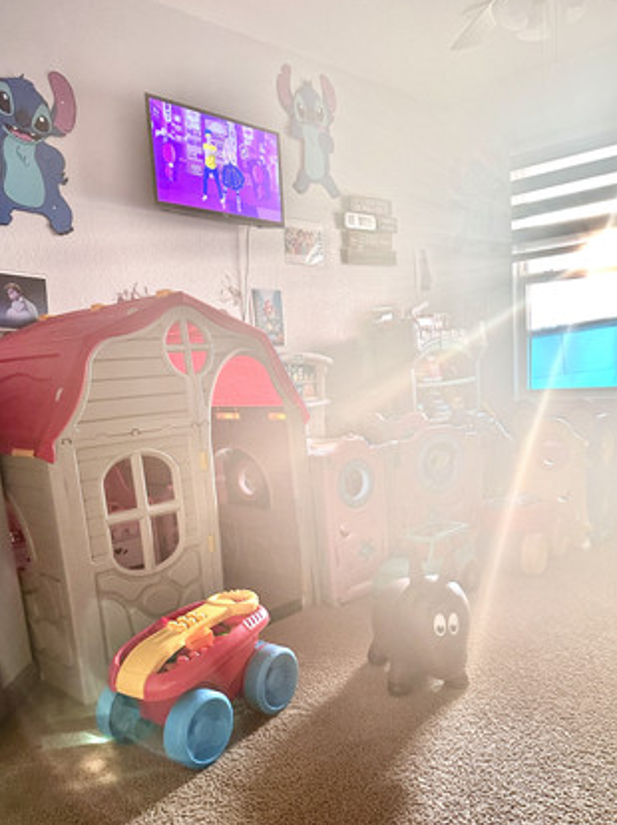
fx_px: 690
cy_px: 492
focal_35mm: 29
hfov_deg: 48.0
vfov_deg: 61.2
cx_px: 357
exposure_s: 1/50
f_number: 1.78
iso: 200
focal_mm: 6.86
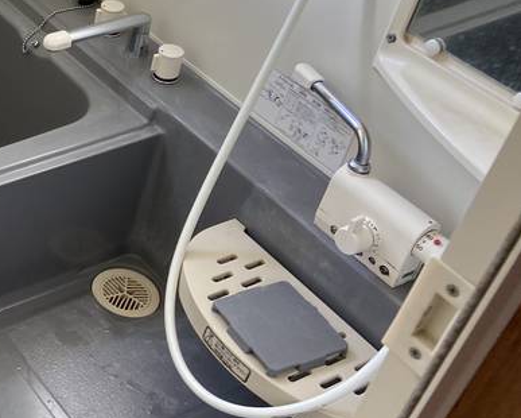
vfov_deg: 25.7
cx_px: -82
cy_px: 146
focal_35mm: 59
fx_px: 910
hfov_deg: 28.4
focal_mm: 4.25
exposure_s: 1/106
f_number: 1.8
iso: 125
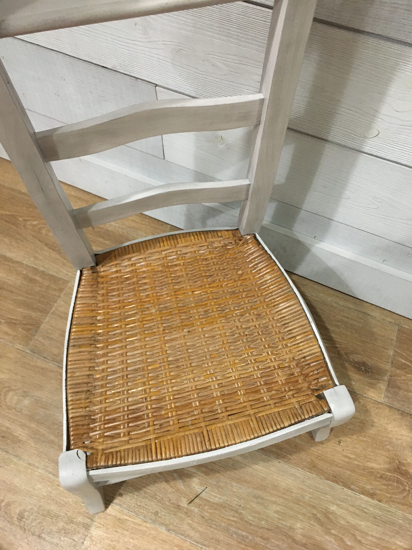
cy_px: 275
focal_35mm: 29
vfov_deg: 61.7
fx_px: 460
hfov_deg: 48.2
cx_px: 206
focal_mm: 4.15
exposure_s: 1/25
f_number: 2.2
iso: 200
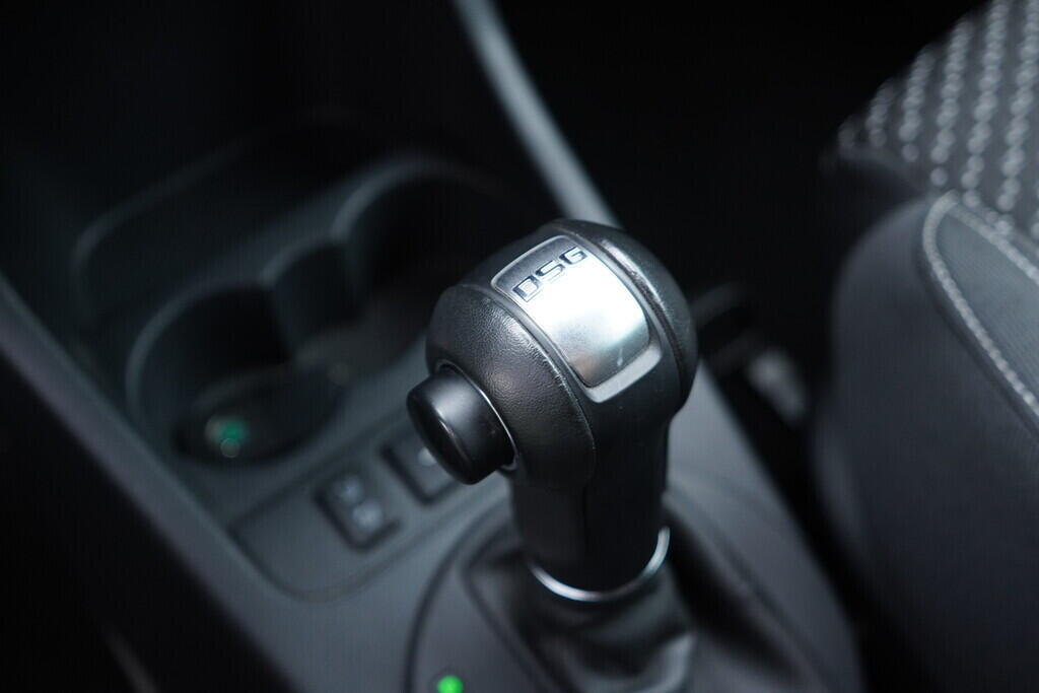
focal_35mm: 36
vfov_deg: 36.9
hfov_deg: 53.1
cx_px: 520
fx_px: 1039
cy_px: 346
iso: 640
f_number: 2.8
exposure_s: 1/40
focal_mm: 24
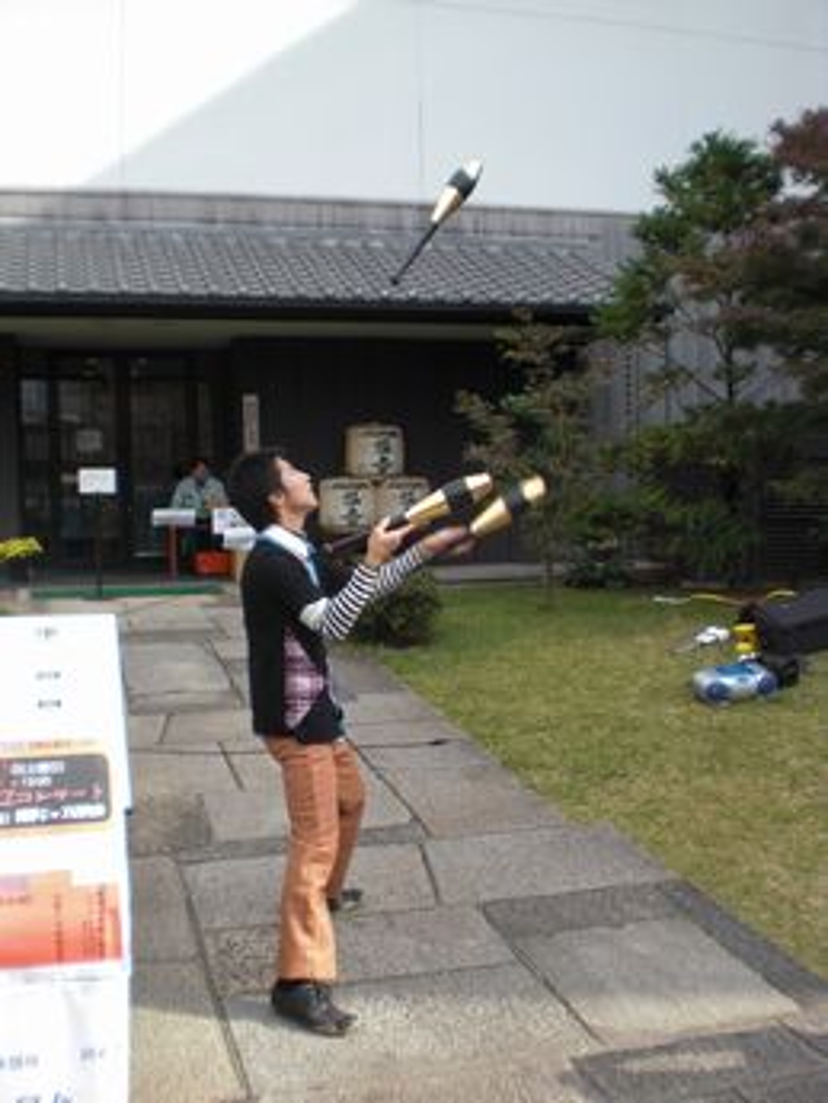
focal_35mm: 38
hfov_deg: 37.7
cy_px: 552
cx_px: 414
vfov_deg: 49.0
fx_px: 1211
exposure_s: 1/250
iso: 64
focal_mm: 6.3
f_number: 3.1
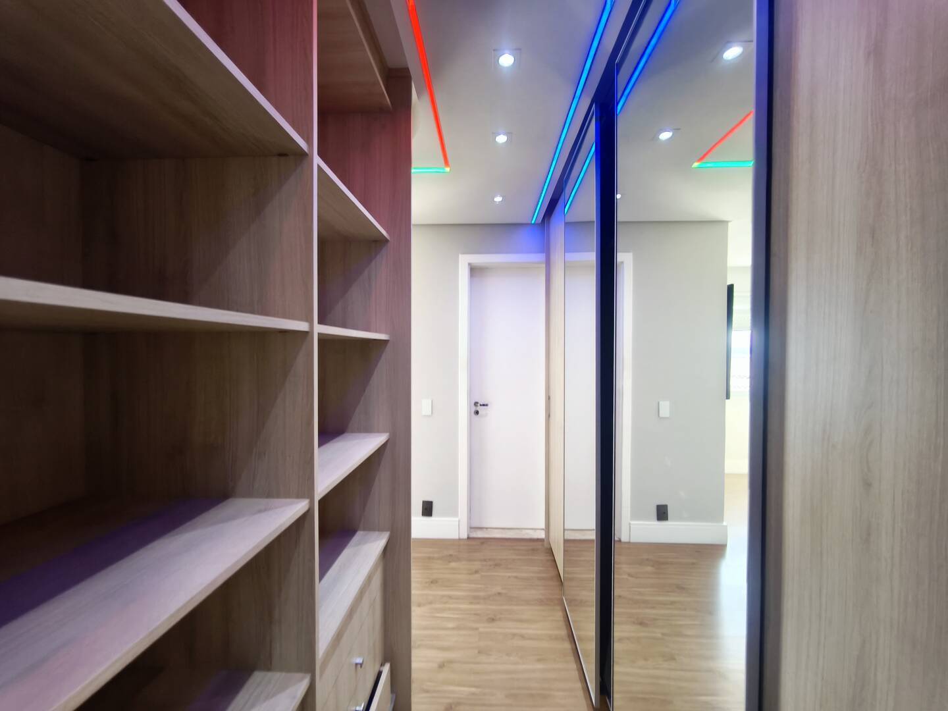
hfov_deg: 98.2
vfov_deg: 81.7
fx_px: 411
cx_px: 474
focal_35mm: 15
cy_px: 356
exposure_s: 1/30
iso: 200
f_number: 2.2
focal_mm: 1.91
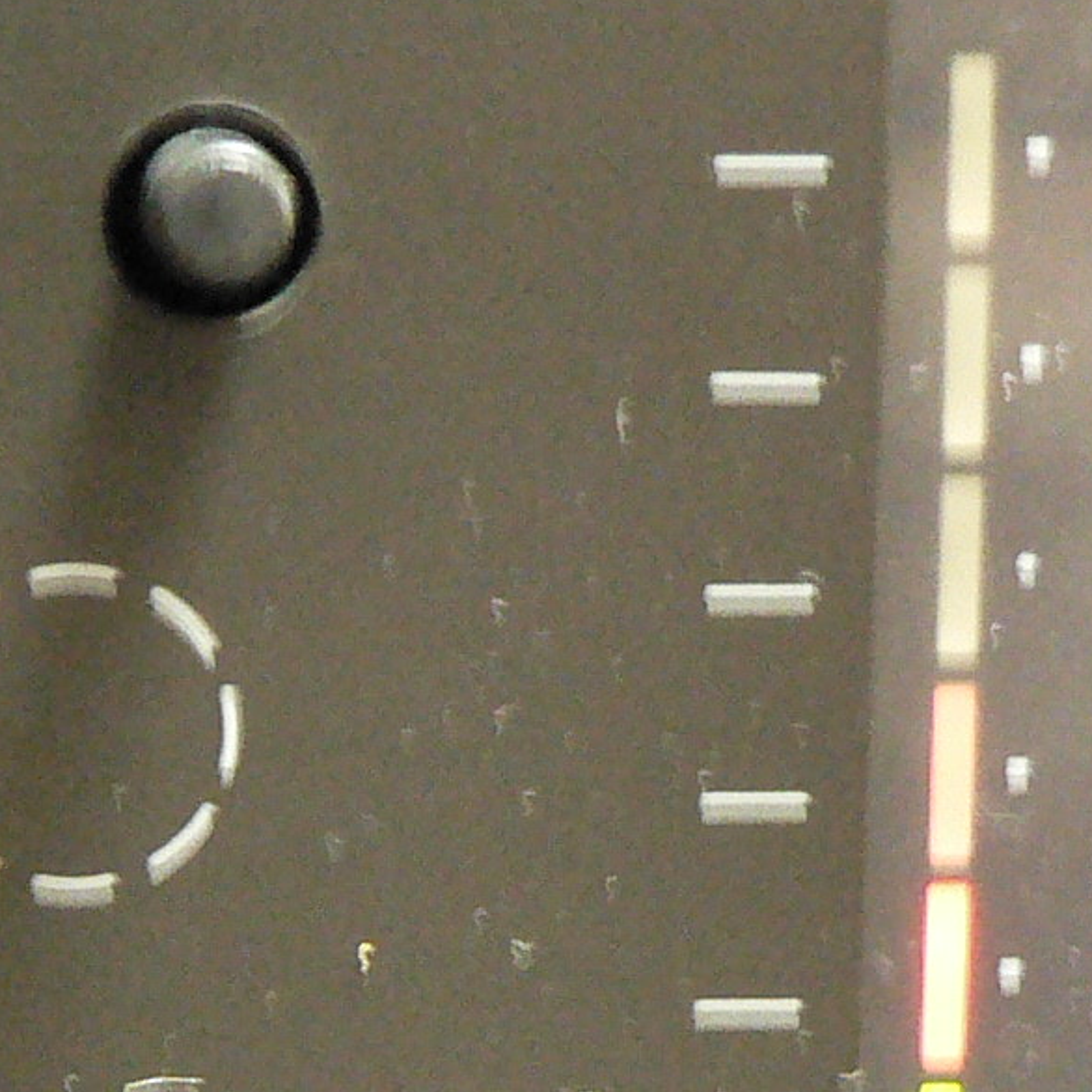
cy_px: 1181
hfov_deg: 12.4
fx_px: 4961
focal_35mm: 139
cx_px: -48
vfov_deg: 12.4
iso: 400
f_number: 2.8
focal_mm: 6
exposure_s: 1/4
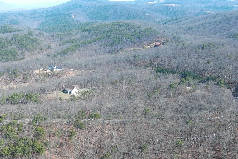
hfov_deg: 30.0
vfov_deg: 20.9
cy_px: 139
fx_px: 423
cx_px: 22
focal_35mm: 64
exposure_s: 1/411
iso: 100
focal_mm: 10.57
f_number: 2.8
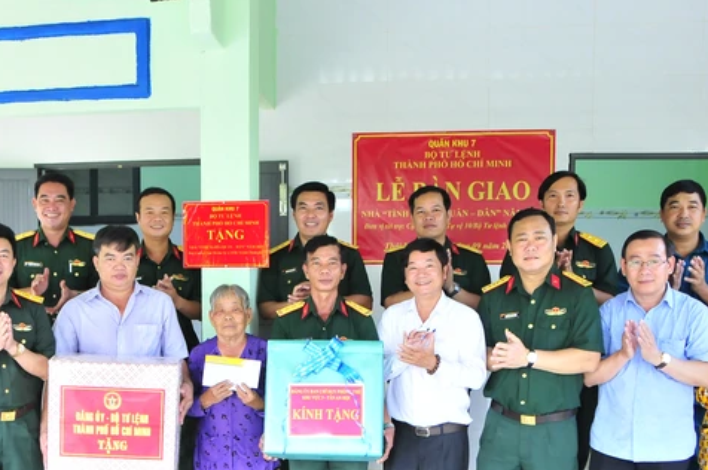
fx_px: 841
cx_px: 240
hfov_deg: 45.0
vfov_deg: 30.9
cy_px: 322
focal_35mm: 43
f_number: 4
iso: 800
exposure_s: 1/200
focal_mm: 17
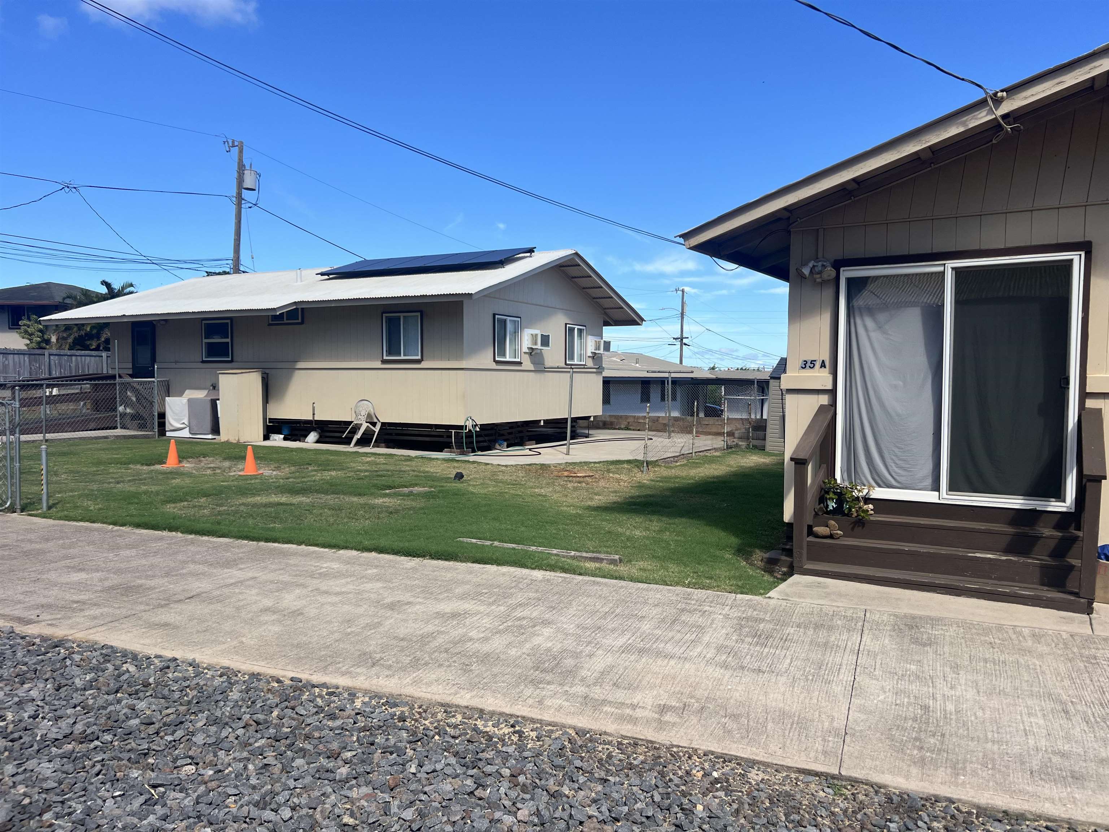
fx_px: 833
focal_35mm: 26
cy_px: 416
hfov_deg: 67.3
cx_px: 554
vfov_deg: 53.1
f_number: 1.5
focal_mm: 5.7
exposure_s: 1/3704
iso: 50
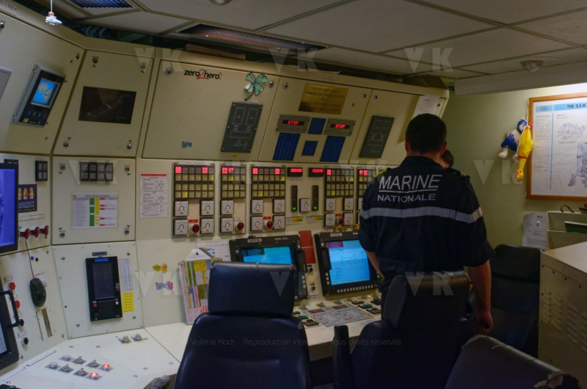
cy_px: 194
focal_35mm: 36
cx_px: 294
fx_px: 586
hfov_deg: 53.2
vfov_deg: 36.7
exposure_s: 1/50
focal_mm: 24
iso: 1250
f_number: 8
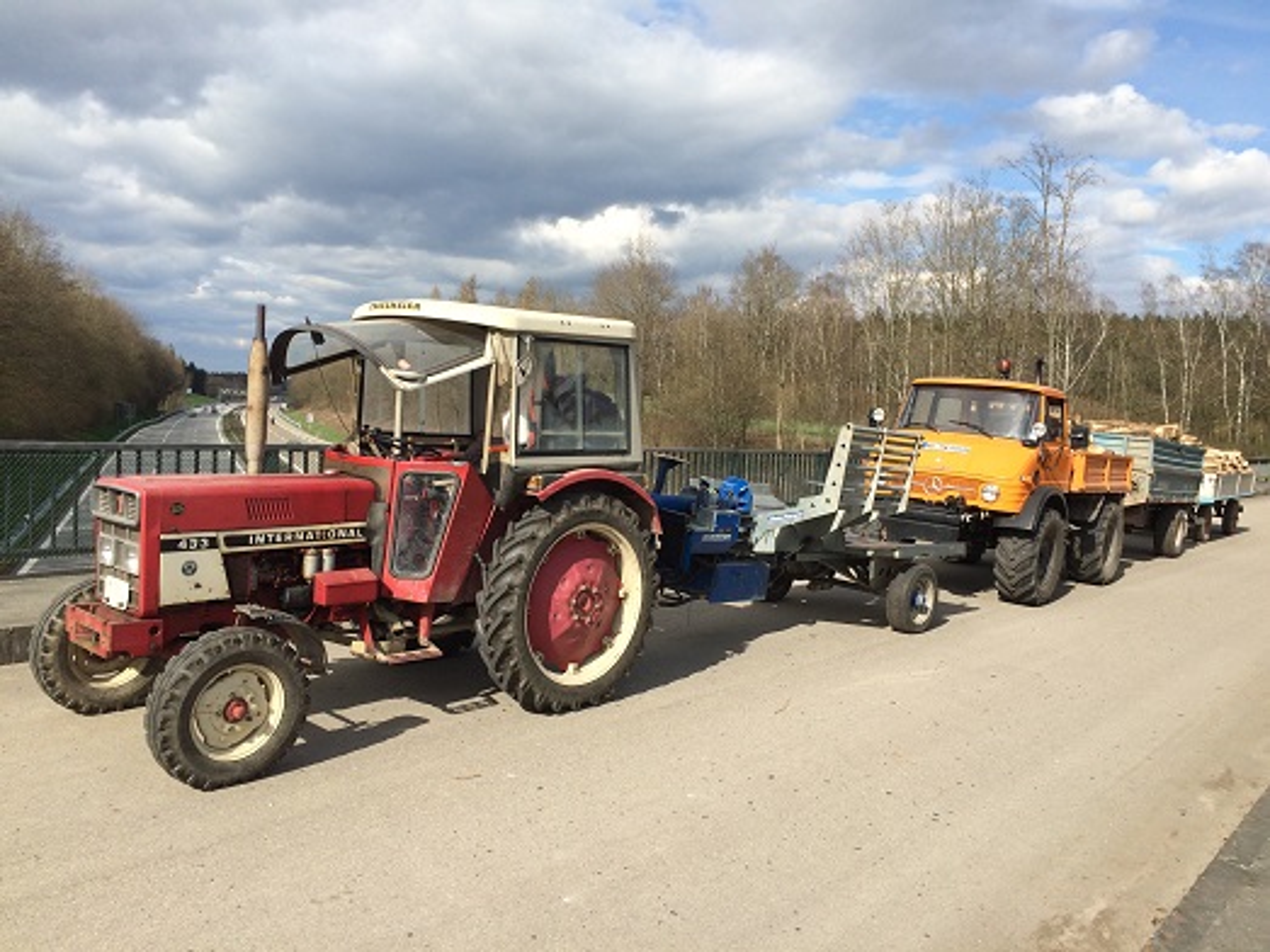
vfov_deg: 48.2
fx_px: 1064
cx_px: 635
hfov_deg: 61.7
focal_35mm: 29
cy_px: 476
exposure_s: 1/2053
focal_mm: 4.15
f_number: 2.2
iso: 32
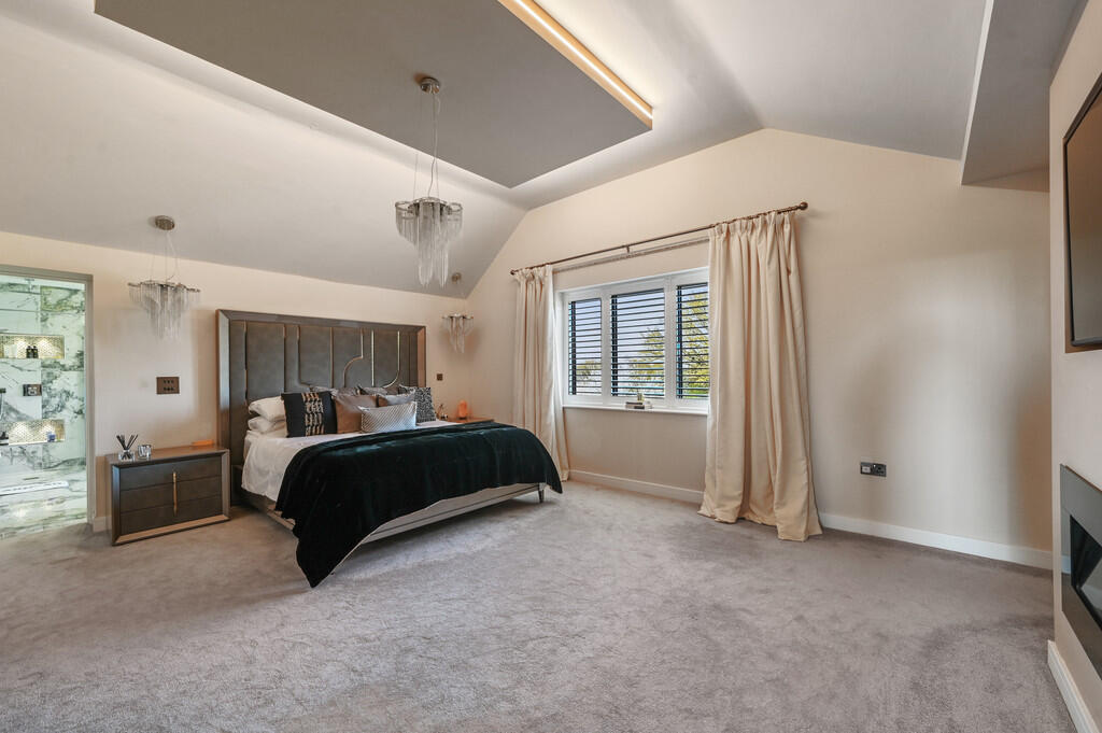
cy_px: 366
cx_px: 551
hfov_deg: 104.3
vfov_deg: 81.1
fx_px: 428
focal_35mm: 14
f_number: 8
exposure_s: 1/1.25
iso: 400
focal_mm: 14
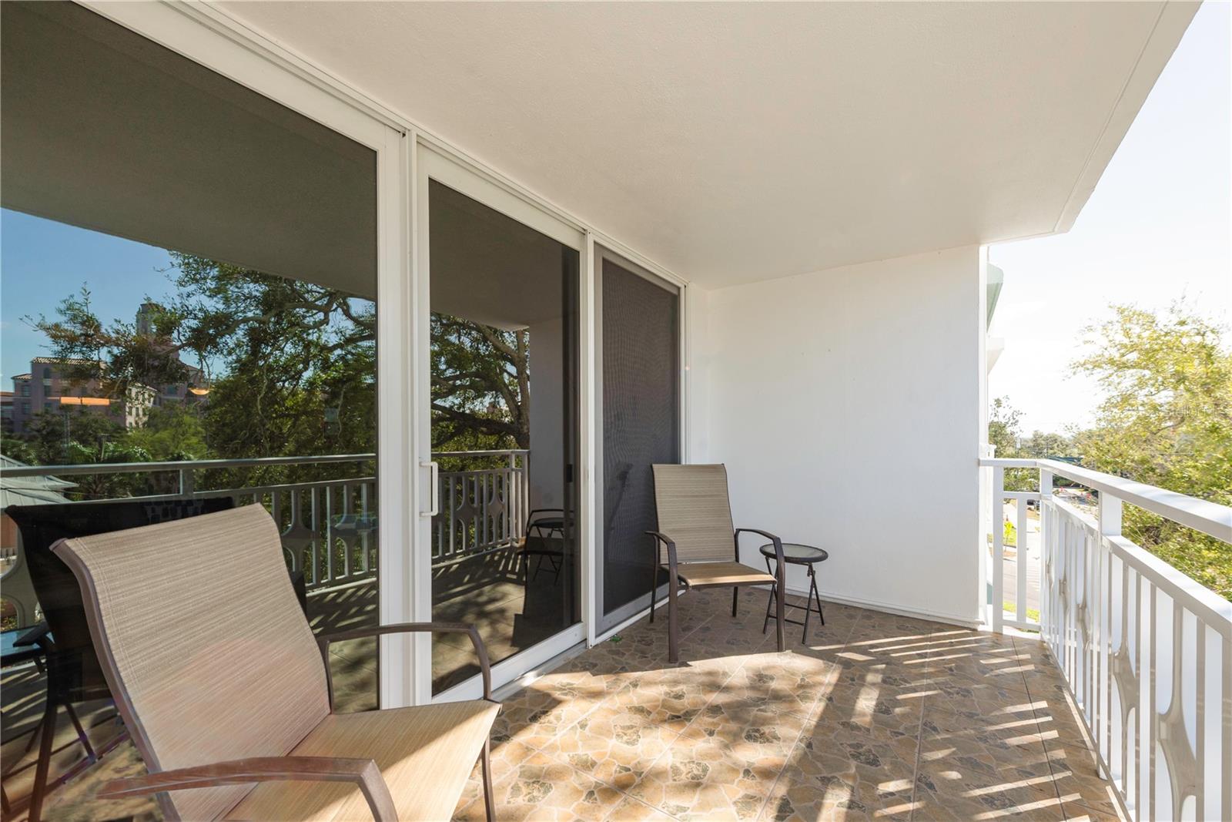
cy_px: 411
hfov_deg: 104.2
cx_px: 616
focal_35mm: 14
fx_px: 479
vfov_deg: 81.2
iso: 200
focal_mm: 14
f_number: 9
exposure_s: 1/200
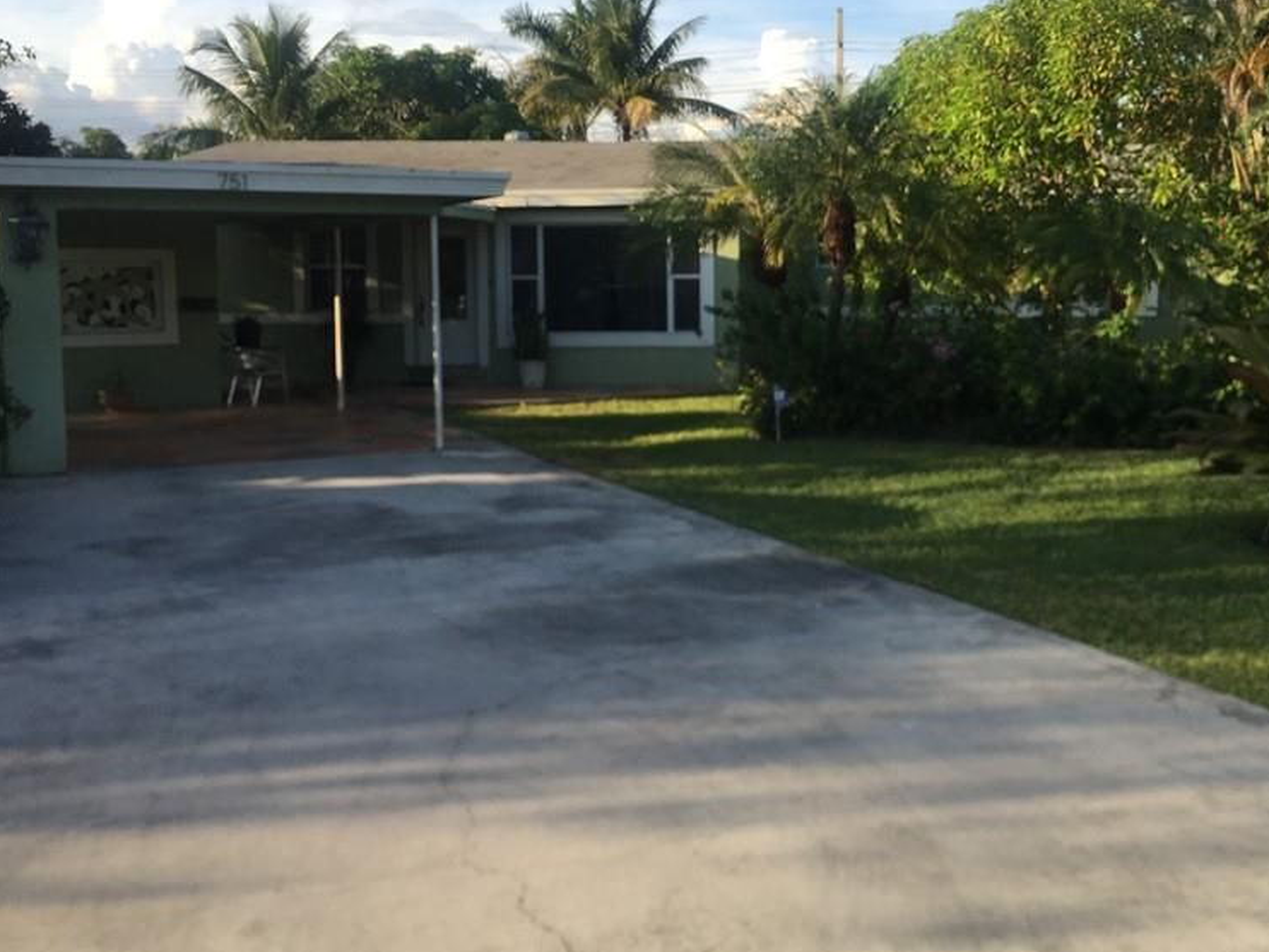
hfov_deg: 46.3
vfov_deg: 35.9
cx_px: 816
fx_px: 1467
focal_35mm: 40
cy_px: 403
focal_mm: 4.15
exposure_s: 1/625
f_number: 2.2
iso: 25
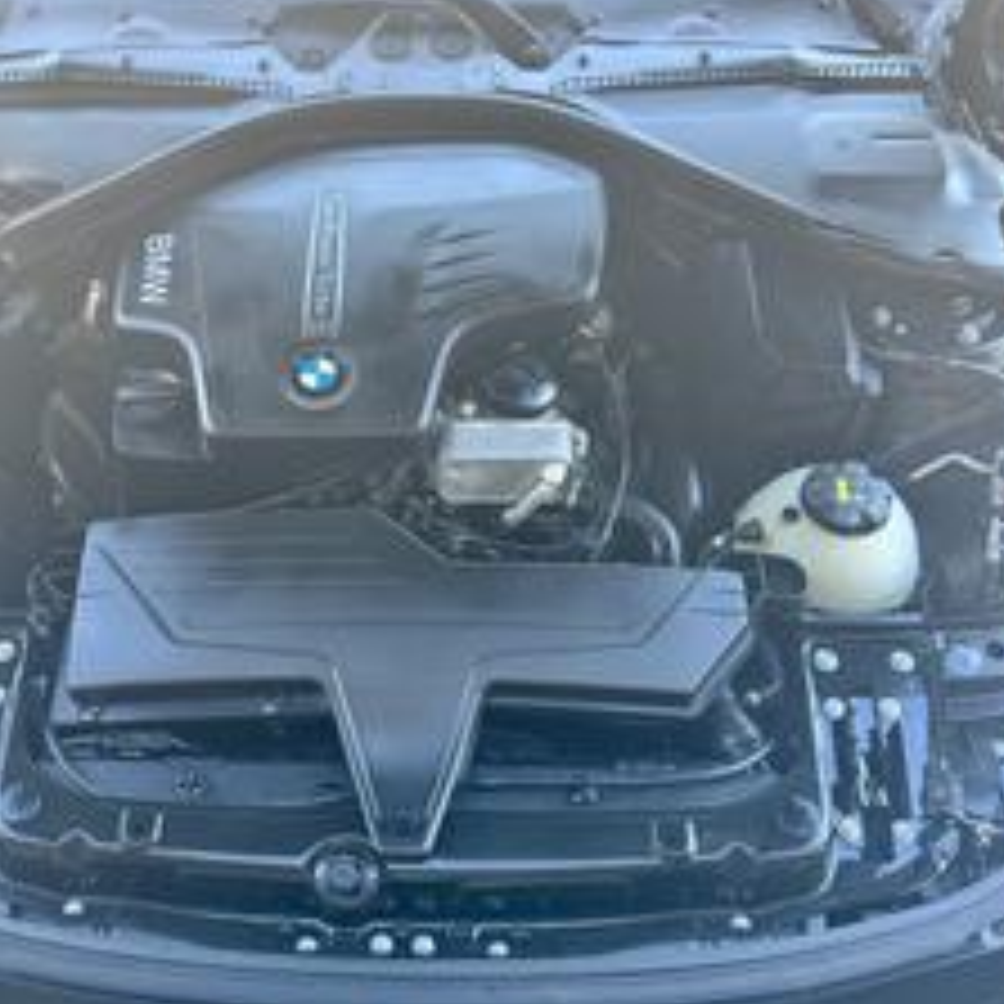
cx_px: 414
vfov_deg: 46.0
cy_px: 540
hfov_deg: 45.9
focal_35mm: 36
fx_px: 1181
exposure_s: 1/107
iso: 200
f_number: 1.78
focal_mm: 6.76
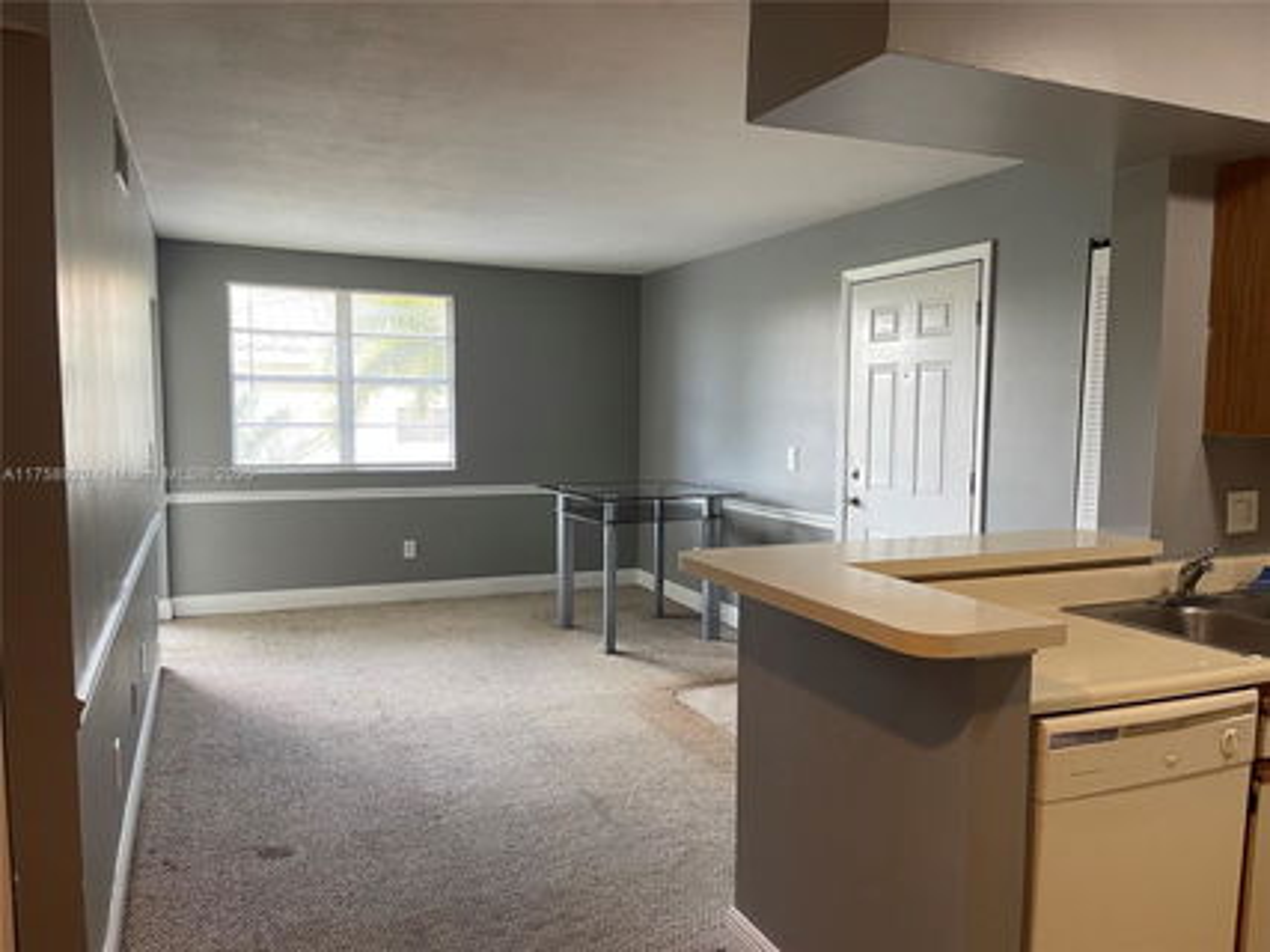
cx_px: 635
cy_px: 476
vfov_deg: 53.0
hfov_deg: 67.3
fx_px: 954
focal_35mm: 26
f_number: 1.6
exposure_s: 1/60
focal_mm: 5.1
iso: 100
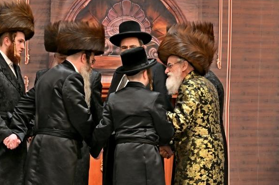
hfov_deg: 6.6
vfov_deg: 4.4
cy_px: 109
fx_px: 2416
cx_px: 142
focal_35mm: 312
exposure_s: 1/250
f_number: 2.8
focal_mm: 120
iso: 400
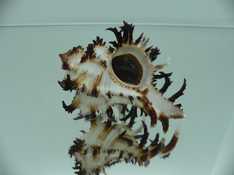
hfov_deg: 52.6
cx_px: 117
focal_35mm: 35
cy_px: 88
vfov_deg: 40.7
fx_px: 237
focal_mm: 4.6
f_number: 2.8
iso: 80
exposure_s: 1/60
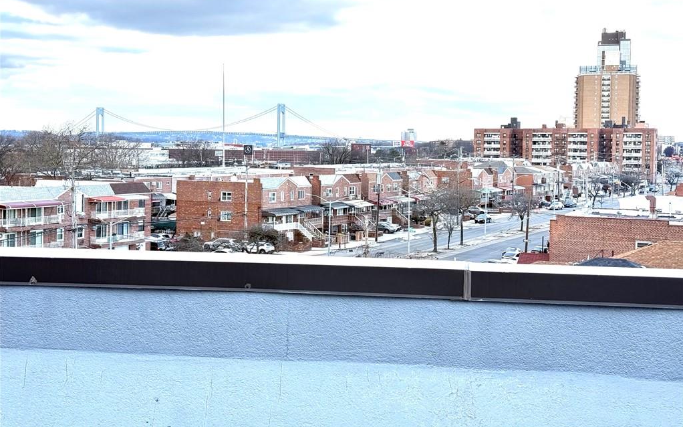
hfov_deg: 39.6
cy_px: 173
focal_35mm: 51
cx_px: 342
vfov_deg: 25.3
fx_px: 949
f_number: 1.78
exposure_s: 1/306
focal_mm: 6.76
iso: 100
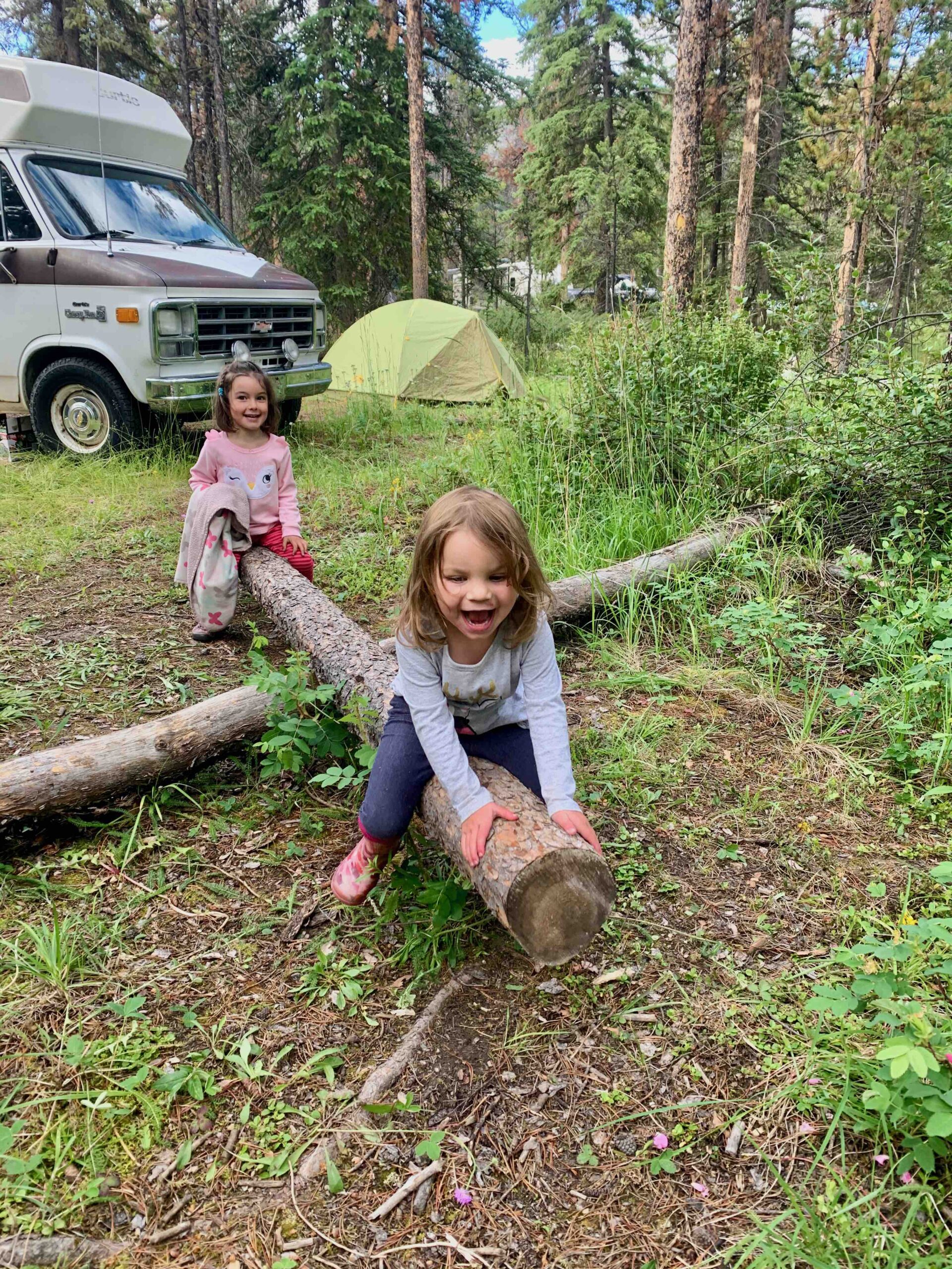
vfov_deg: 67.3
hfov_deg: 53.1
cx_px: 476
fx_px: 953
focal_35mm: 26
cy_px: 634
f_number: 1.8
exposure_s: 1/122
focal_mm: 4.25
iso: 25
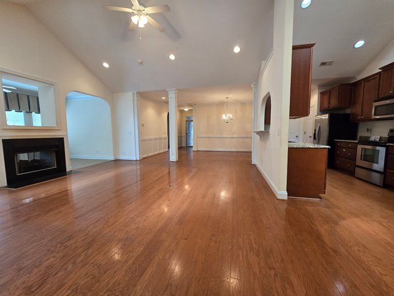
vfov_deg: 89.9
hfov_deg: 106.2
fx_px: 148
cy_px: 148
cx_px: 197
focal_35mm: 13
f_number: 2.2
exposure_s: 1/60
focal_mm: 2.2
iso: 250
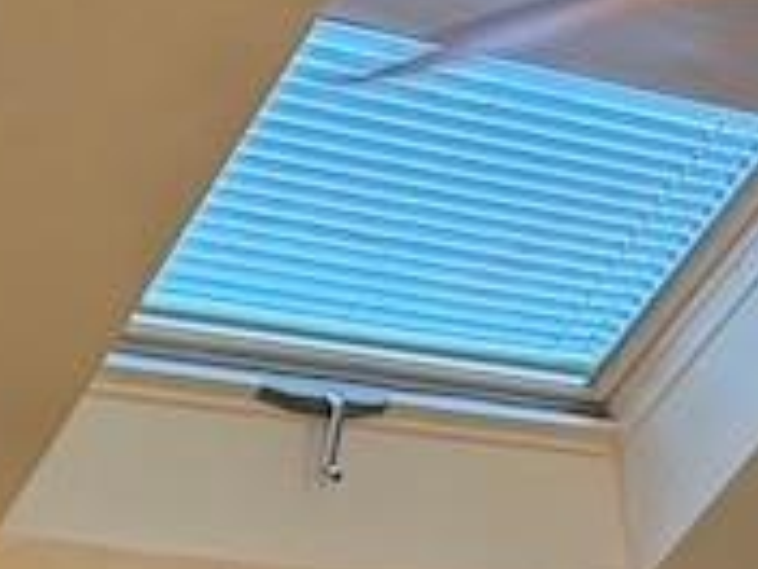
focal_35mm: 140
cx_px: 280
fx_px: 3066
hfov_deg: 14.1
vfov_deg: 9.5
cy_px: 1354
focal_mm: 6.76
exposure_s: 1/60
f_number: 1.78
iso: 320
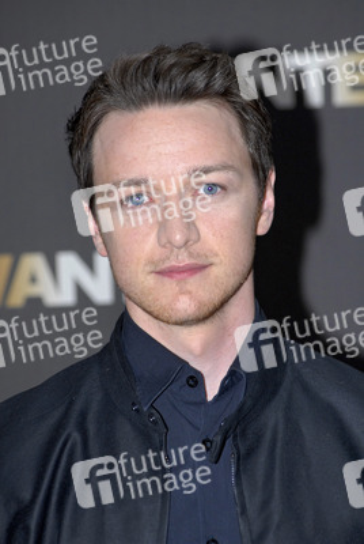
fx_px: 3741
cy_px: 272
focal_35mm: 248
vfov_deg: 8.3
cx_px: 182
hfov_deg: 5.6
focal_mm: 165
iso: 640
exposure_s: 1/125
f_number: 5.6
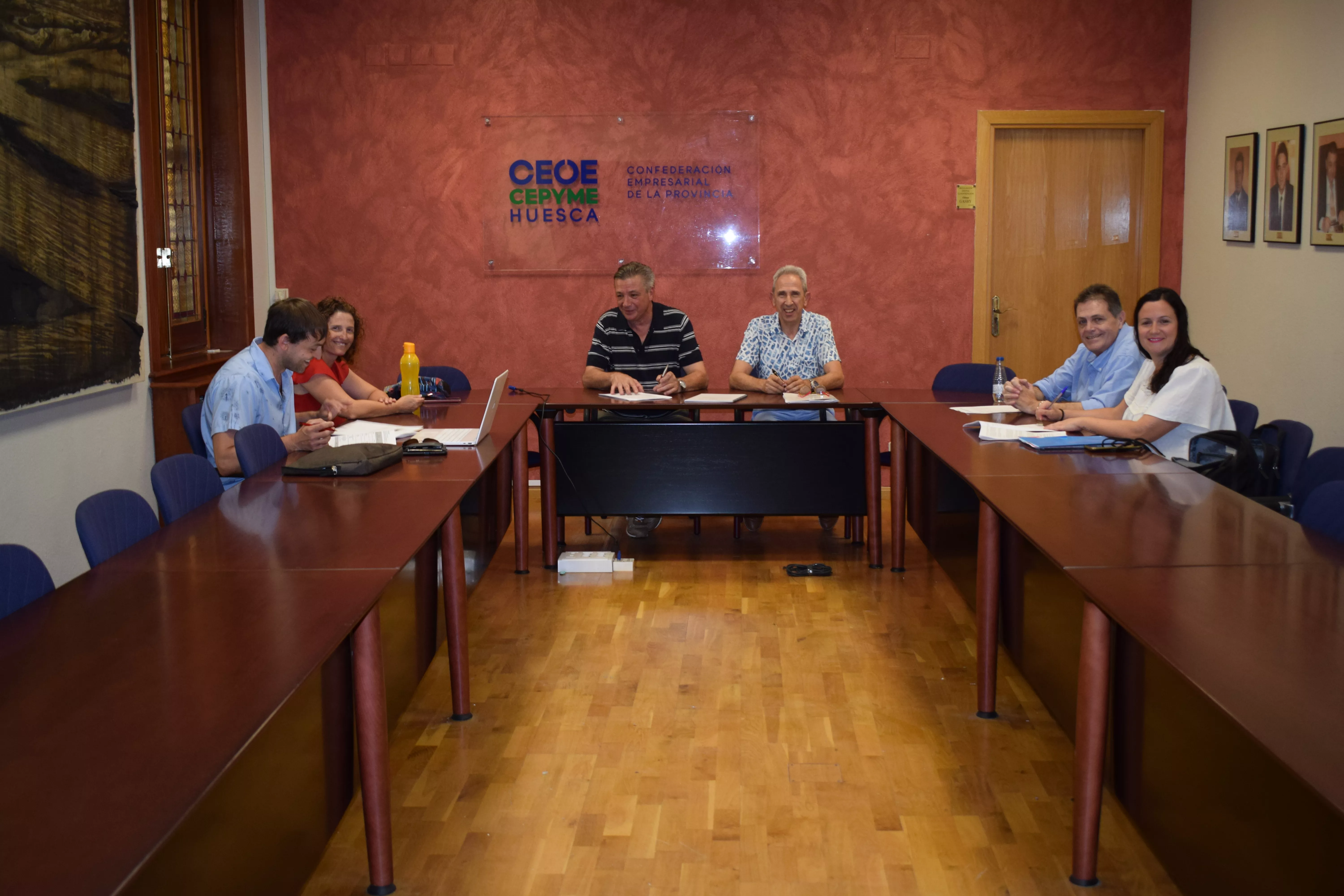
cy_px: 448
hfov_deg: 47.9
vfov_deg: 33.0
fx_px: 1512
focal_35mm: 40
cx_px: 672
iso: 800
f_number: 4.5
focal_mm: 27
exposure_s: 1/80
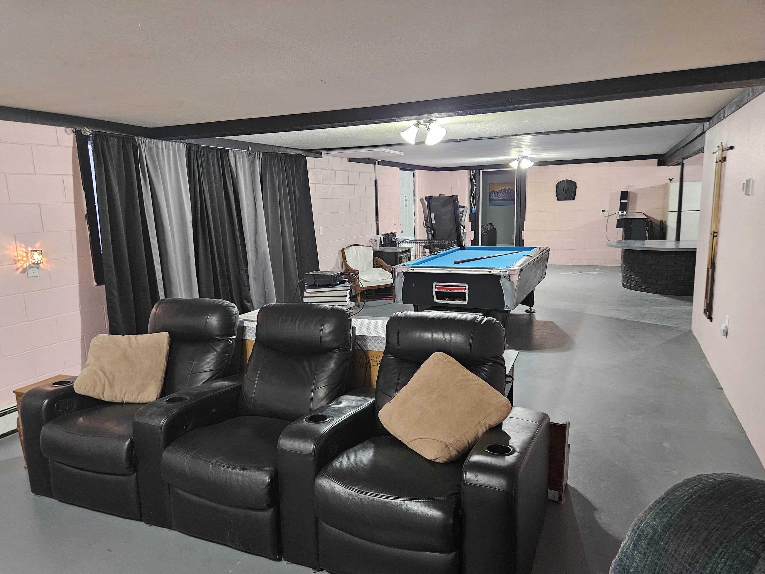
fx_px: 530
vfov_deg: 56.8
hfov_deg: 71.6
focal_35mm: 24
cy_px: 291
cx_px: 378
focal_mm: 5.4
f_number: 1.8
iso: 800
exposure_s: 1/60
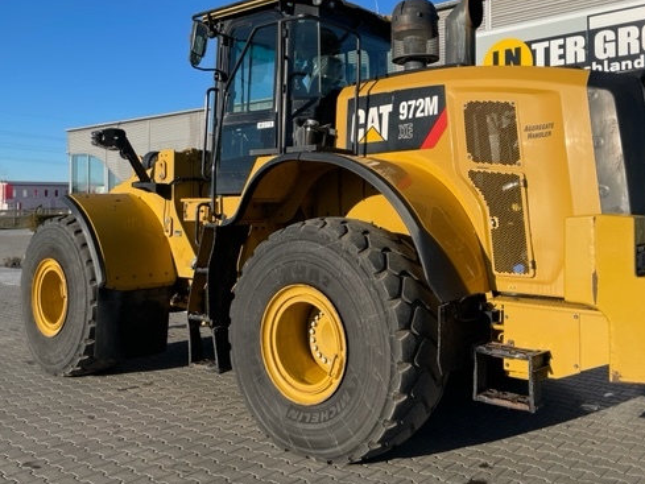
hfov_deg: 53.7
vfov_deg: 41.6
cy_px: 195
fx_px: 634
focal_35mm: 34
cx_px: 369
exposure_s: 1/2959
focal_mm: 4.2
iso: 32
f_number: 1.6
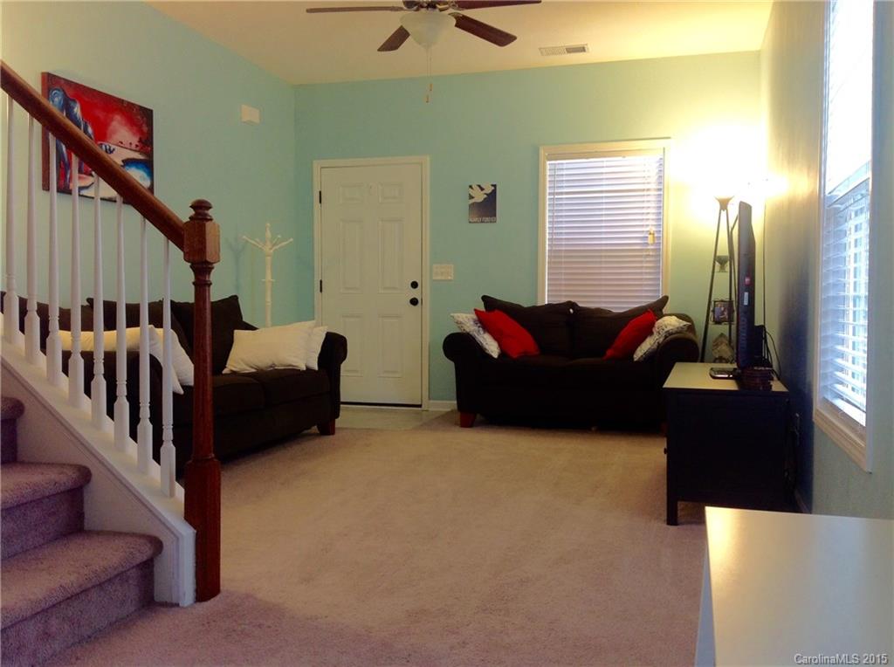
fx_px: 902
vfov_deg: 40.6
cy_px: 334
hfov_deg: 52.7
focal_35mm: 35
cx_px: 447
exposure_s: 1/15
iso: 80
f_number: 2.4
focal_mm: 4.28
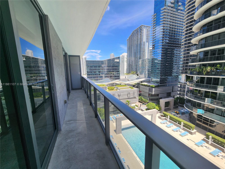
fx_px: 84
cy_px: 84
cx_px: 112
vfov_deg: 89.9
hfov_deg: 106.2
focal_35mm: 13
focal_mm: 2.2
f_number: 2.2
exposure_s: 1/742
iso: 50
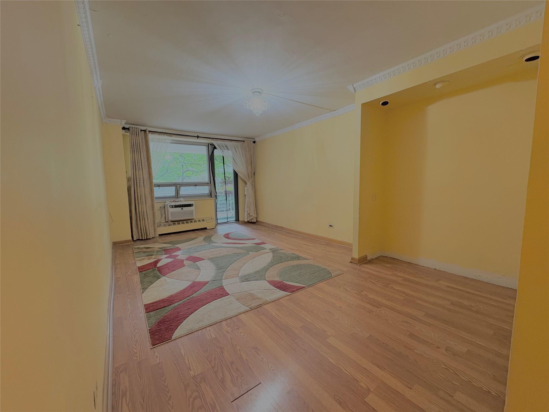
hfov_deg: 102.1
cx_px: 274
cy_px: 206
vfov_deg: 85.7
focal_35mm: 14
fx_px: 222
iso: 250
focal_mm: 2.22
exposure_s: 1/60
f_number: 2.2
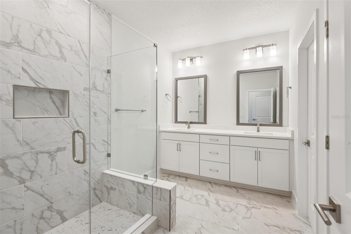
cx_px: 176
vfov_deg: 73.7
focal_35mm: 16
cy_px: 117
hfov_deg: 96.7
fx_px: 156
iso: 400
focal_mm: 16
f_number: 8
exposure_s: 1/50
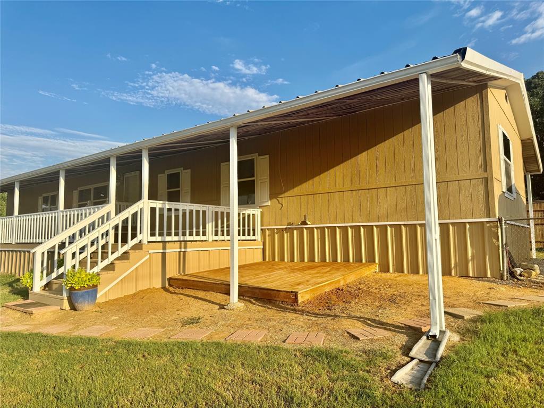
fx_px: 377
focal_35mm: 24
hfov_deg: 71.6
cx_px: 272
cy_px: 204
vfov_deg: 56.8
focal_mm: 6.76
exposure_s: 1/2833
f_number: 1.78
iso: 80
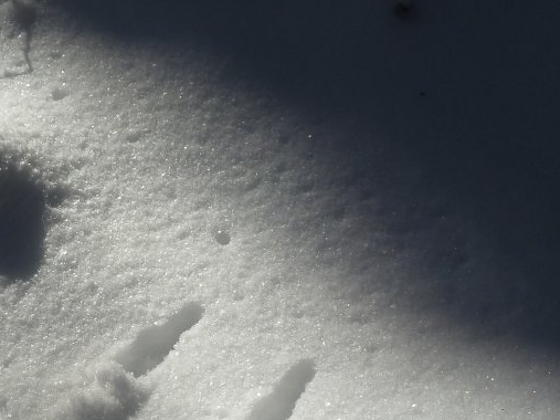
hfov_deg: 20.2
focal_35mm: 97
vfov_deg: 15.2
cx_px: 182
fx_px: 1569
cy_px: 327
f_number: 5.6
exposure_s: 1/400
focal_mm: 7.9
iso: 80
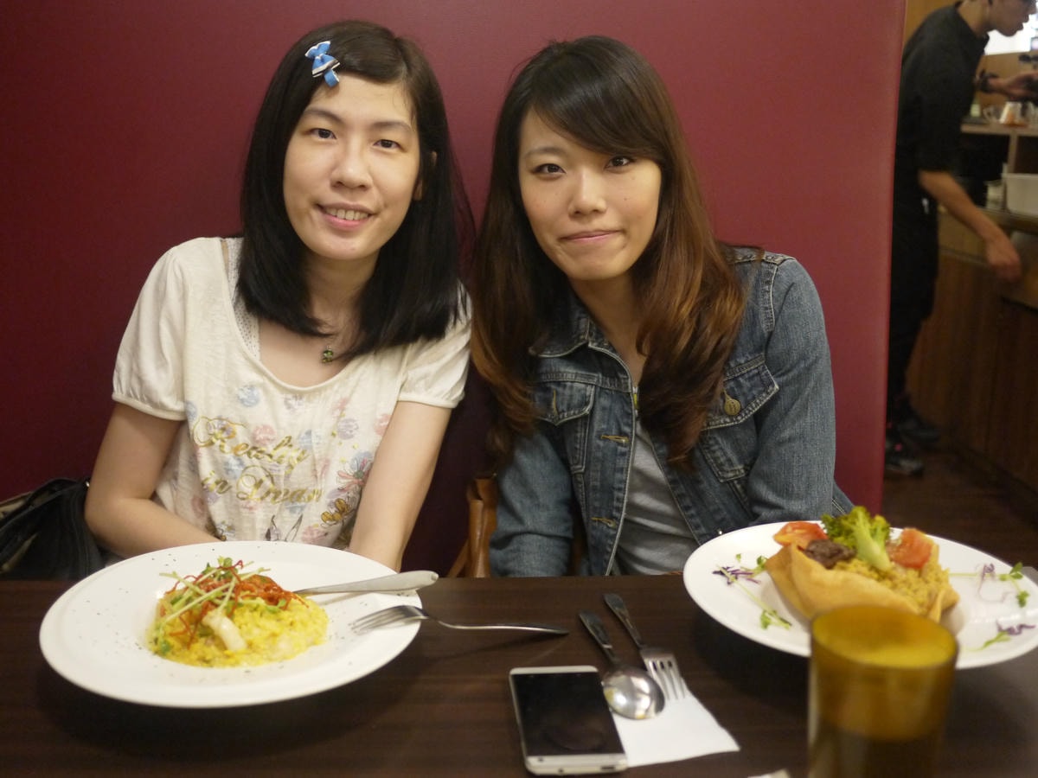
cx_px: 519
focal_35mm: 40
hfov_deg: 46.8
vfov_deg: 36.0
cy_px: 389
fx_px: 1199
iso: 800
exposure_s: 1/30
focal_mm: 20
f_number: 1.7
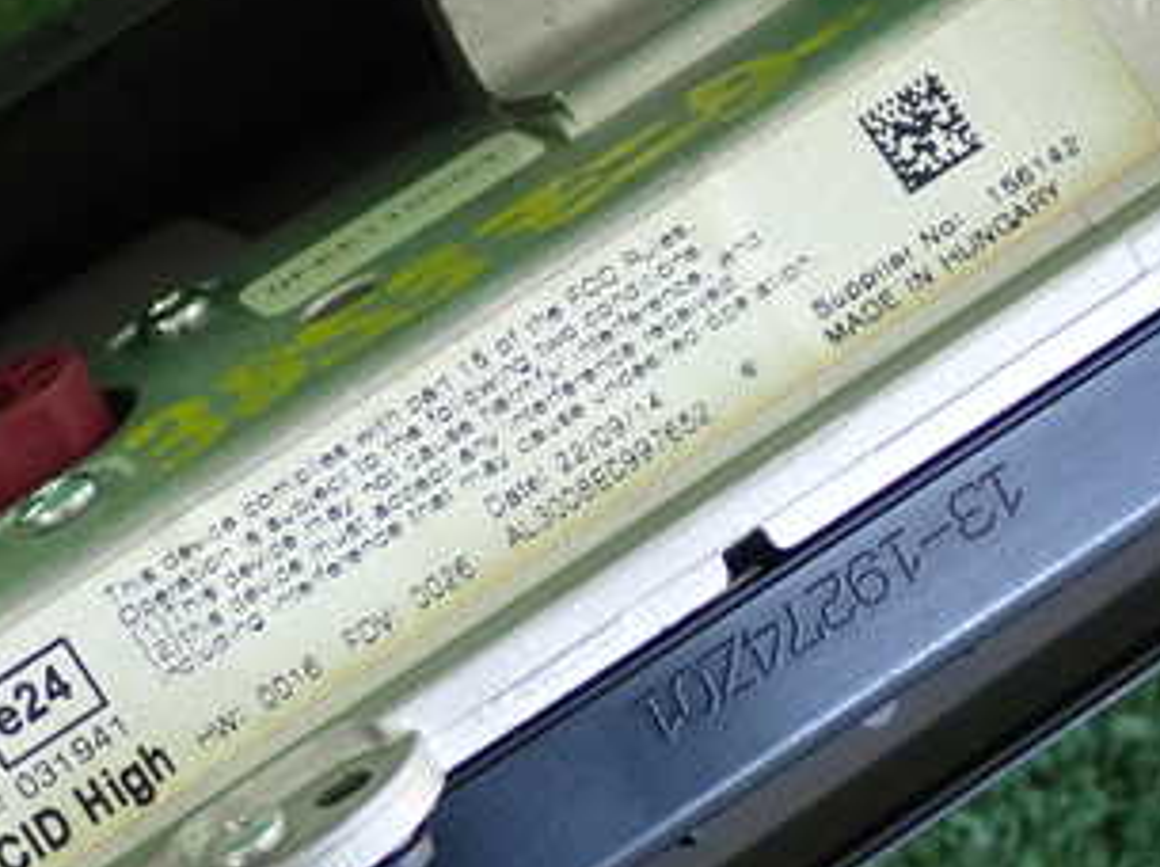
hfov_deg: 14.8
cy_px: 643
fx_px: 4418
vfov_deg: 11.2
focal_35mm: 132
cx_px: 194
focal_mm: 11.88
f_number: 3.8
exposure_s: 1/125
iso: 640
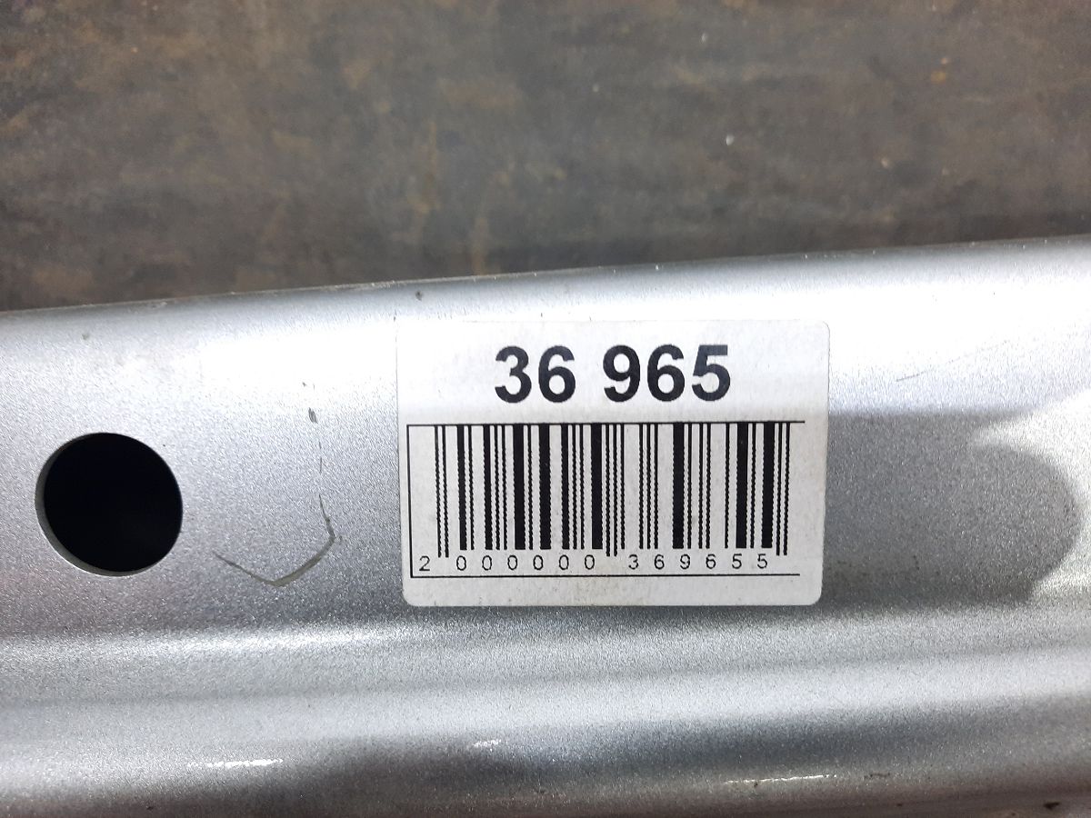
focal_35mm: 25
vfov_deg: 54.9
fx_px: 788
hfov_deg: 69.4
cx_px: 546
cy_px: 409
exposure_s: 1/50
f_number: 2
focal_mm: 4.6
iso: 320
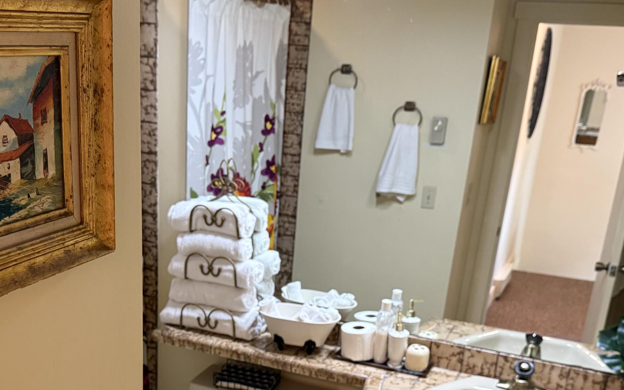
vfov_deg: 28.9
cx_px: 290
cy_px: 334
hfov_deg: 46.2
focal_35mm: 43
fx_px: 731
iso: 500
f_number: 1.78
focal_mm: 6.76
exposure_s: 1/60
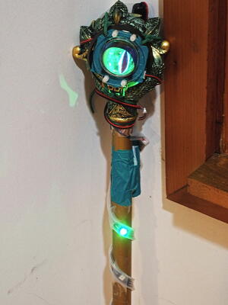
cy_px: 152
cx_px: 114
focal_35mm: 70
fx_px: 615
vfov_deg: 27.8
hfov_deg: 21.0
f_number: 5
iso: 800
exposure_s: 1/13
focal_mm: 14.5
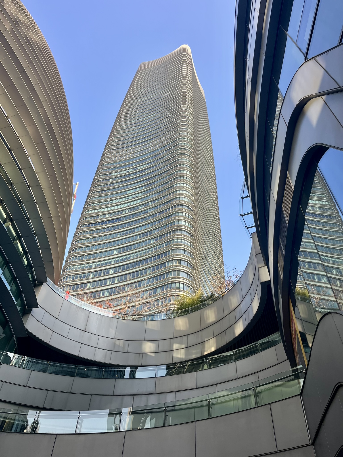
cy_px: 228
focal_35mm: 26
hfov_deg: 53.1
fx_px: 344
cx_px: 172
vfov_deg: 67.3
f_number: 1.6
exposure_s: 1/696
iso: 50
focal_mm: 5.1
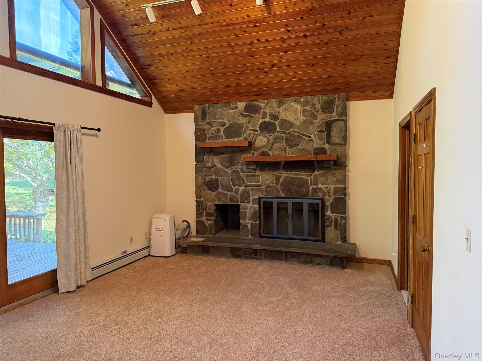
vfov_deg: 56.8
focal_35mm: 24
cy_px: 180
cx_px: 241
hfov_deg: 71.6
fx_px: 334
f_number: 1.78
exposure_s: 1/60
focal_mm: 6.76
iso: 250
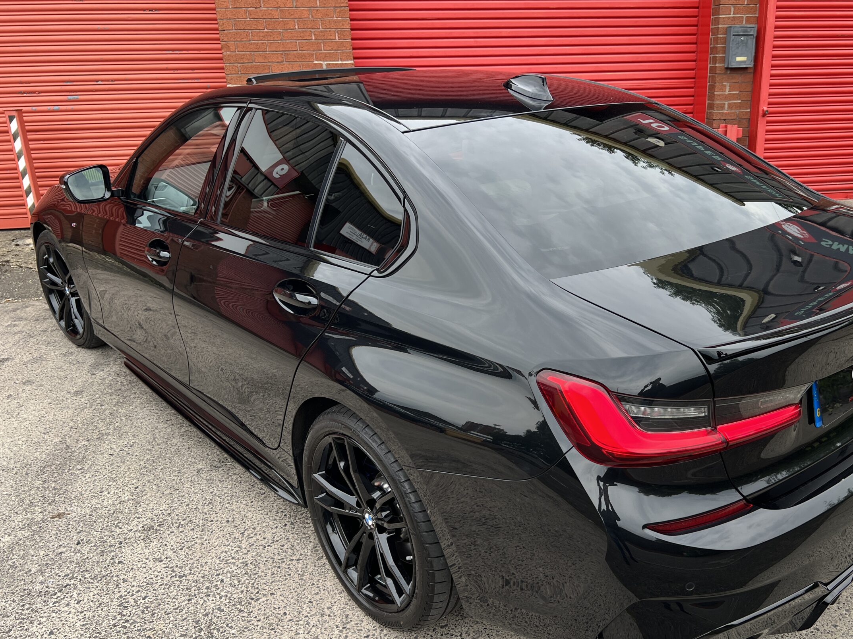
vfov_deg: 45.4
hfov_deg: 58.0
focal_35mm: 31
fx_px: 764
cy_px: 342
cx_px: 505
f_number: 1.5
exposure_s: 1/383
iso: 50
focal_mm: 5.7
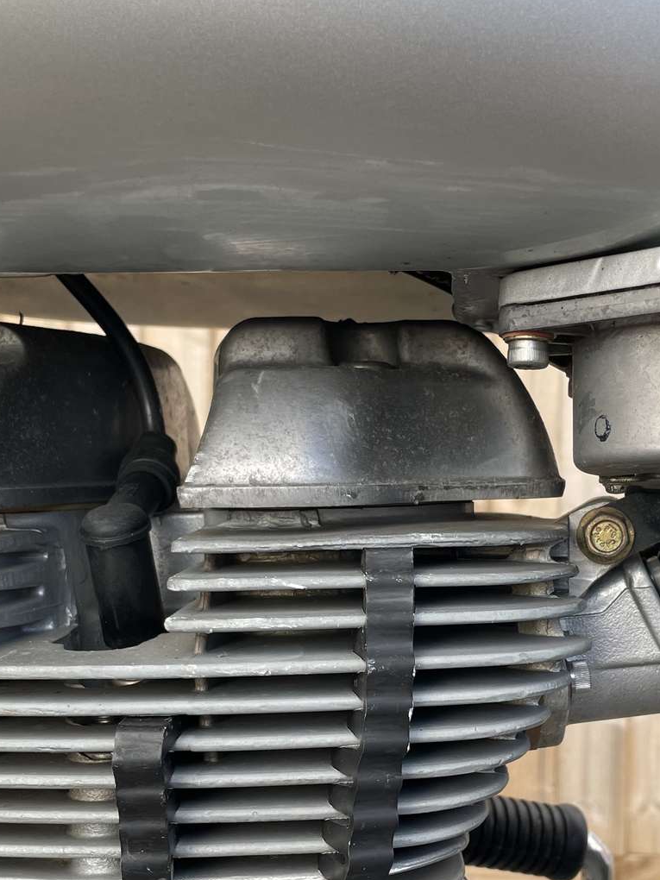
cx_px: 464
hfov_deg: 28.3
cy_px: 543
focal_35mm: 51
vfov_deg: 37.3
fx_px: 1297
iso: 32
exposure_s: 1/209
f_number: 1.6
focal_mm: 4.2
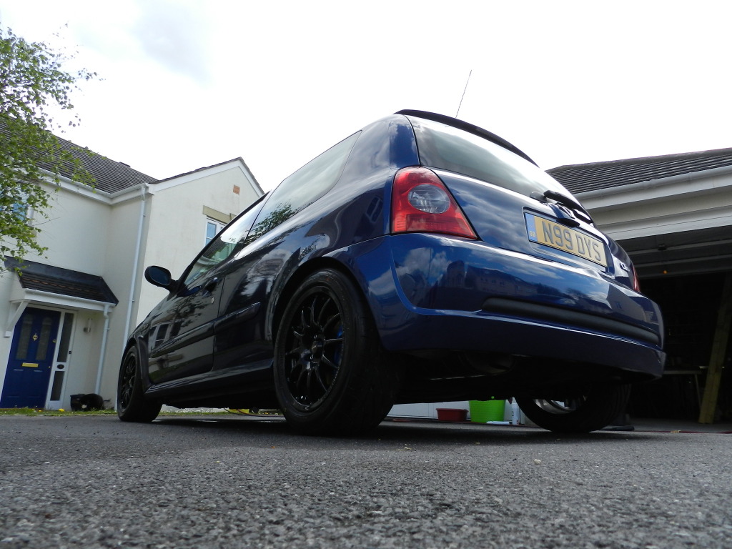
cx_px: 366
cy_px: 274
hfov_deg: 73.9
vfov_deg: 58.9
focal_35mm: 23
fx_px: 486
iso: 160
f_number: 3.4
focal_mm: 4
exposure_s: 1/1000
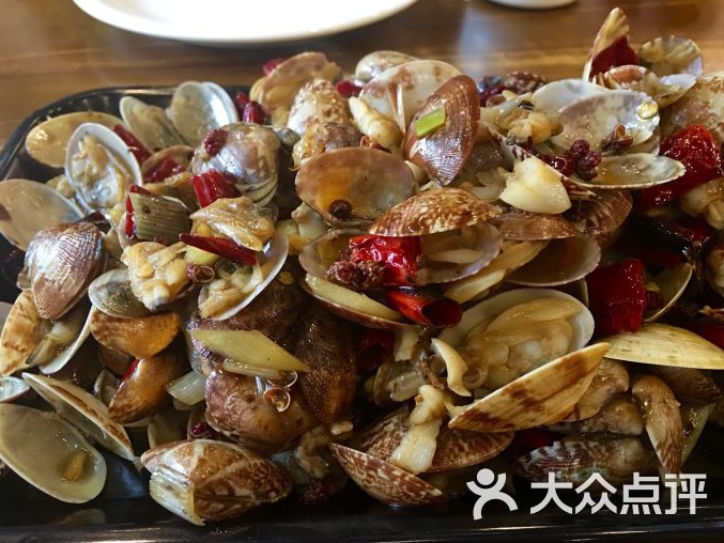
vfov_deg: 46.8
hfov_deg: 60.0
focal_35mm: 30
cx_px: 360
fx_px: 628
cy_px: 269
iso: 100
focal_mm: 4.15
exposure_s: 1/10
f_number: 2.2
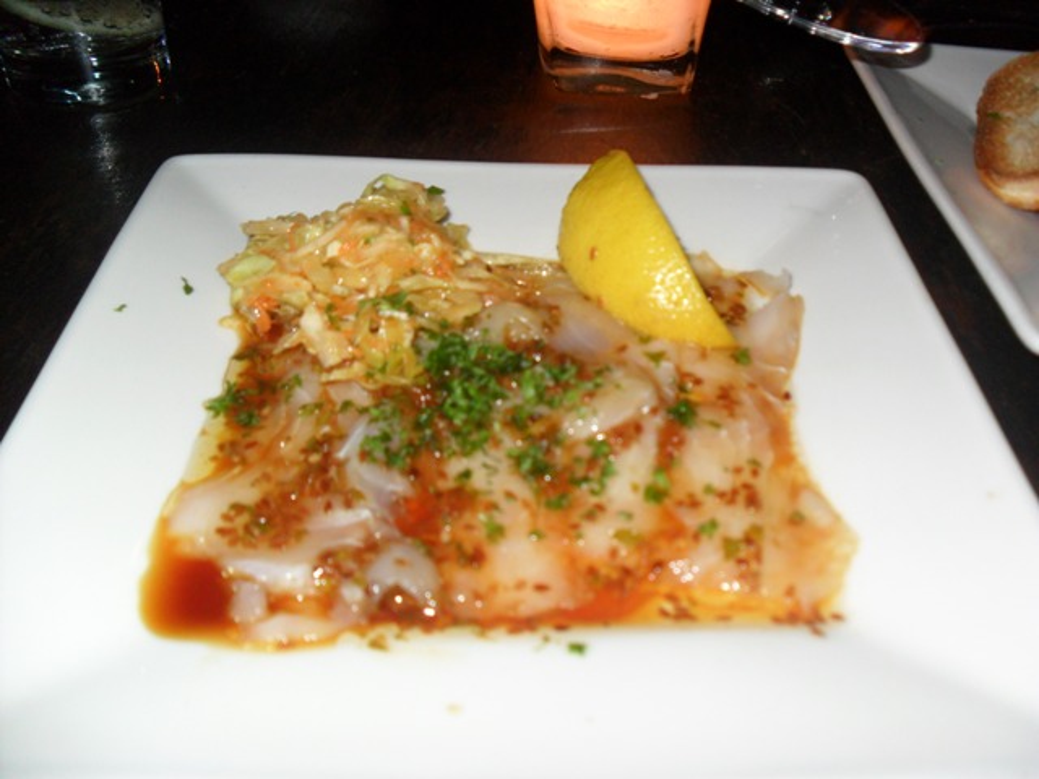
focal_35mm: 35
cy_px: 390
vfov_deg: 40.7
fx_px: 1051
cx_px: 520
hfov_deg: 52.6
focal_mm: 6.3
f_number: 3
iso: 200
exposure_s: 1/45
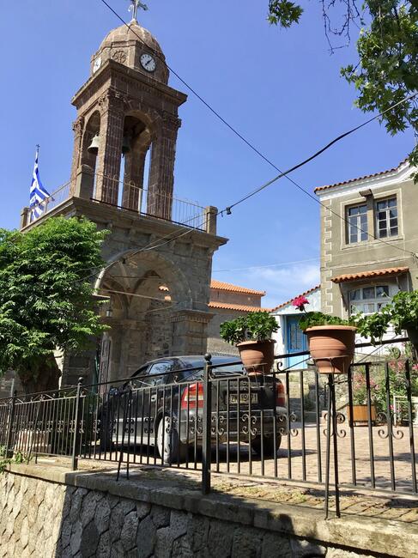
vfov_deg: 58.4
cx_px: 209
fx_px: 499
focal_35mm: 31
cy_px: 279
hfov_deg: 45.4
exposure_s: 1/702
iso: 25
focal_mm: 3.3
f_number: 2.4
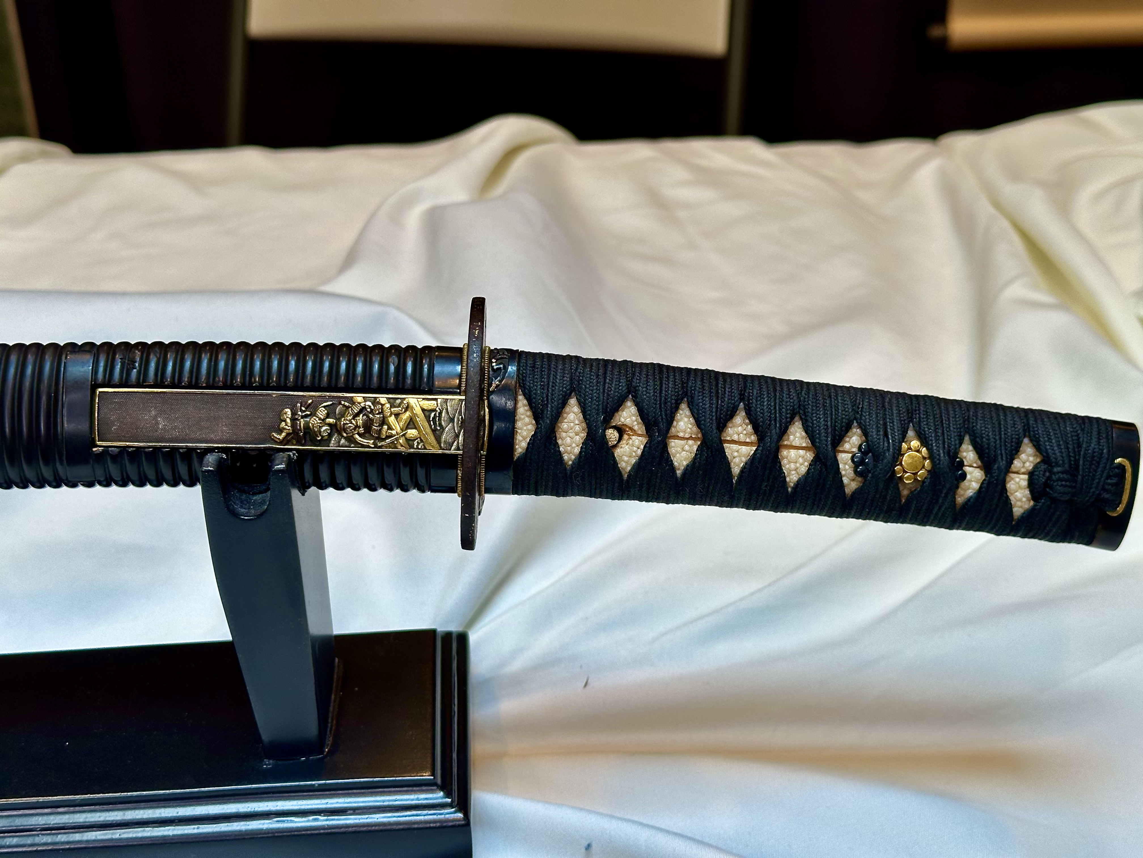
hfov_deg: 39.7
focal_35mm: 48
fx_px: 1585
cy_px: 429
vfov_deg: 30.3
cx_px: 572
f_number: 1.78
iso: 64
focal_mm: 6.86
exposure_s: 1/120
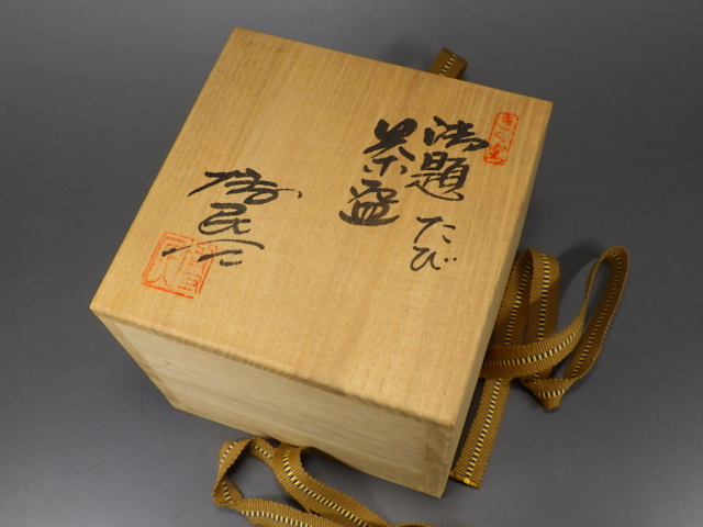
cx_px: 352
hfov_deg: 44.8
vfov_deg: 34.3
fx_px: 853
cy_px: 264
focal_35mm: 42
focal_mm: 7.5
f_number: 4.2
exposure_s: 1/50
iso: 200
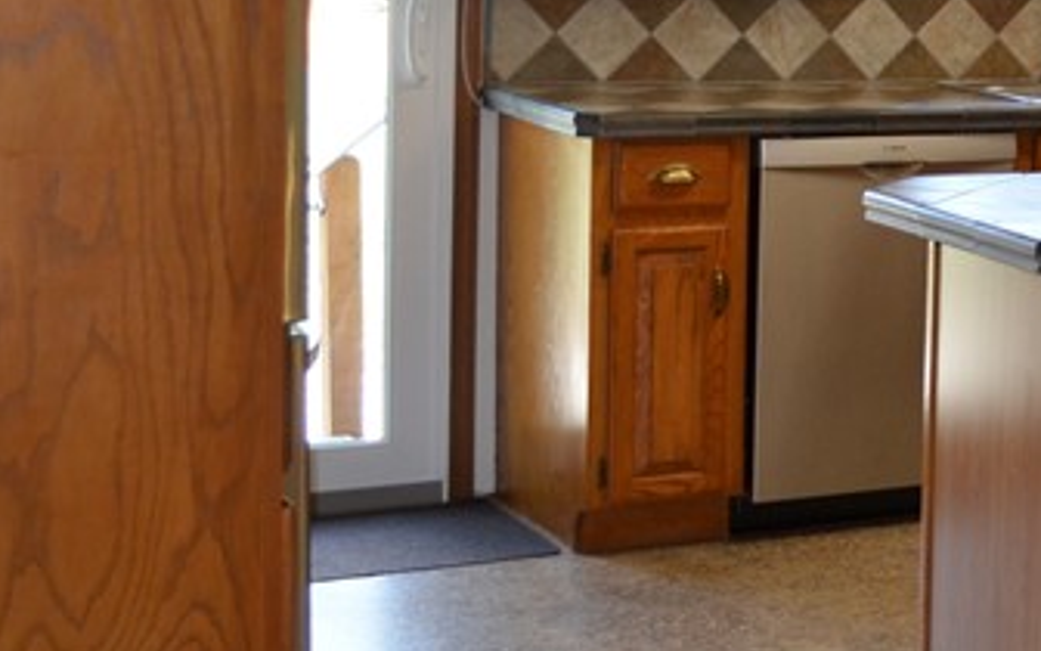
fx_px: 2525
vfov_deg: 14.4
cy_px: -2
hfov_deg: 20.3
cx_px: 1526
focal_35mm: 89
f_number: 3.5
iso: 400
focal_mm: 18
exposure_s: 1/100
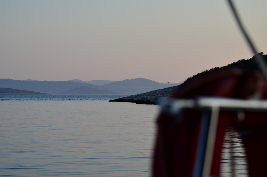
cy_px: 88
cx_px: 134
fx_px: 777
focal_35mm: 105
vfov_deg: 13.0
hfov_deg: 19.5
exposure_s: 1/1250
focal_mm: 70
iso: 400
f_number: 4.5
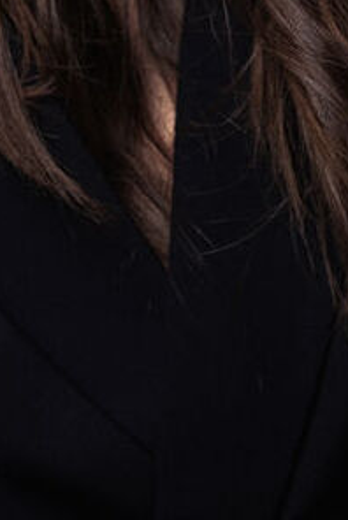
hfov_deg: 3.9
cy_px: -316
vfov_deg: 5.8
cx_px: 153
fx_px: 5063
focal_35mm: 350
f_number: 6.3
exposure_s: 1/160
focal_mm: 102
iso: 100
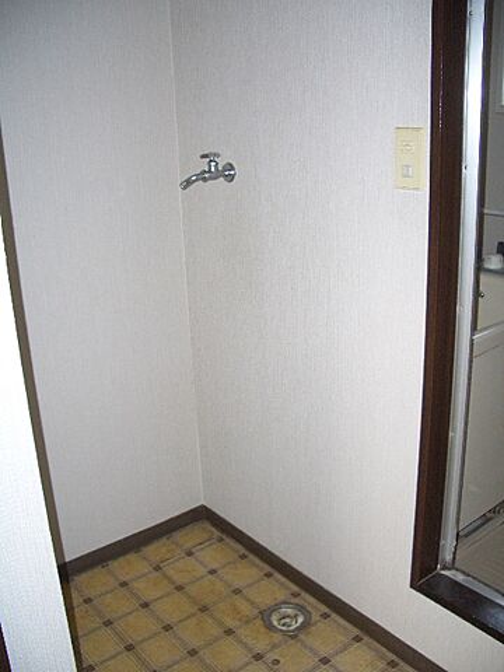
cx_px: 252
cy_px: 336
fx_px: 679
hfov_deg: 40.7
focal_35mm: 35
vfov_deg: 52.6
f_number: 2.6
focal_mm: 5.8
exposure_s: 1/60
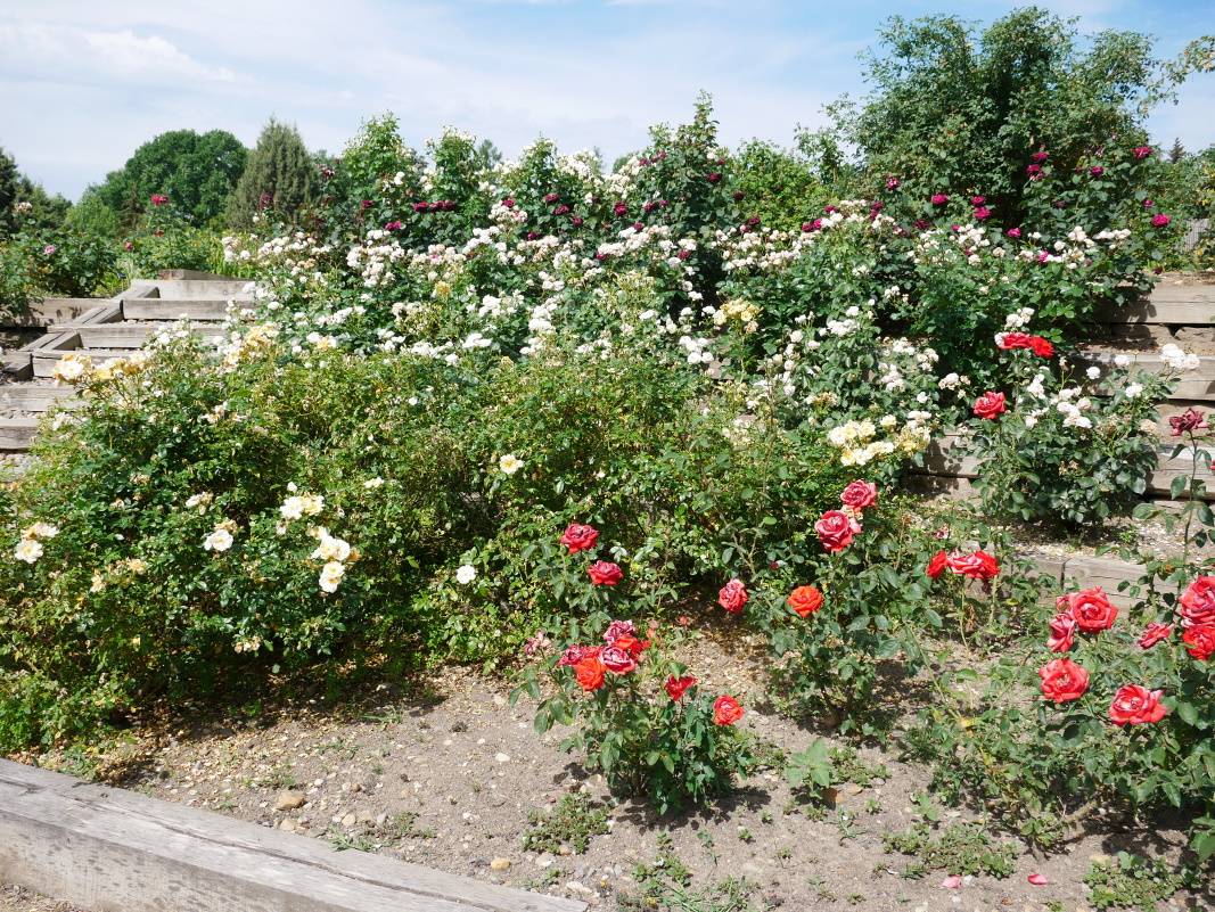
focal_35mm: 34
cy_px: 456
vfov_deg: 41.8
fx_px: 1194
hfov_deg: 53.9
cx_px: 608
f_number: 7.1
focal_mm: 17
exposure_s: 1/400
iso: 200
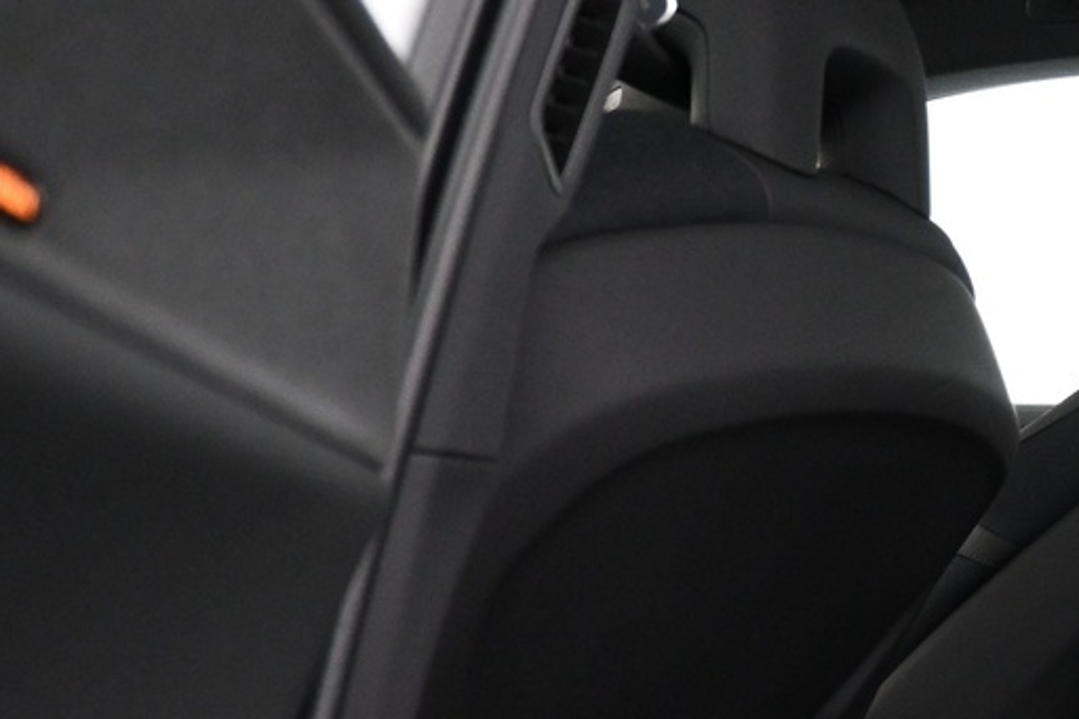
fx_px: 2277
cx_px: 1496
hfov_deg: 22.9
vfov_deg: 17.6
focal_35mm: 76
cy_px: 700
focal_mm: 16
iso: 1600
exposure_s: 1/20
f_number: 3.5
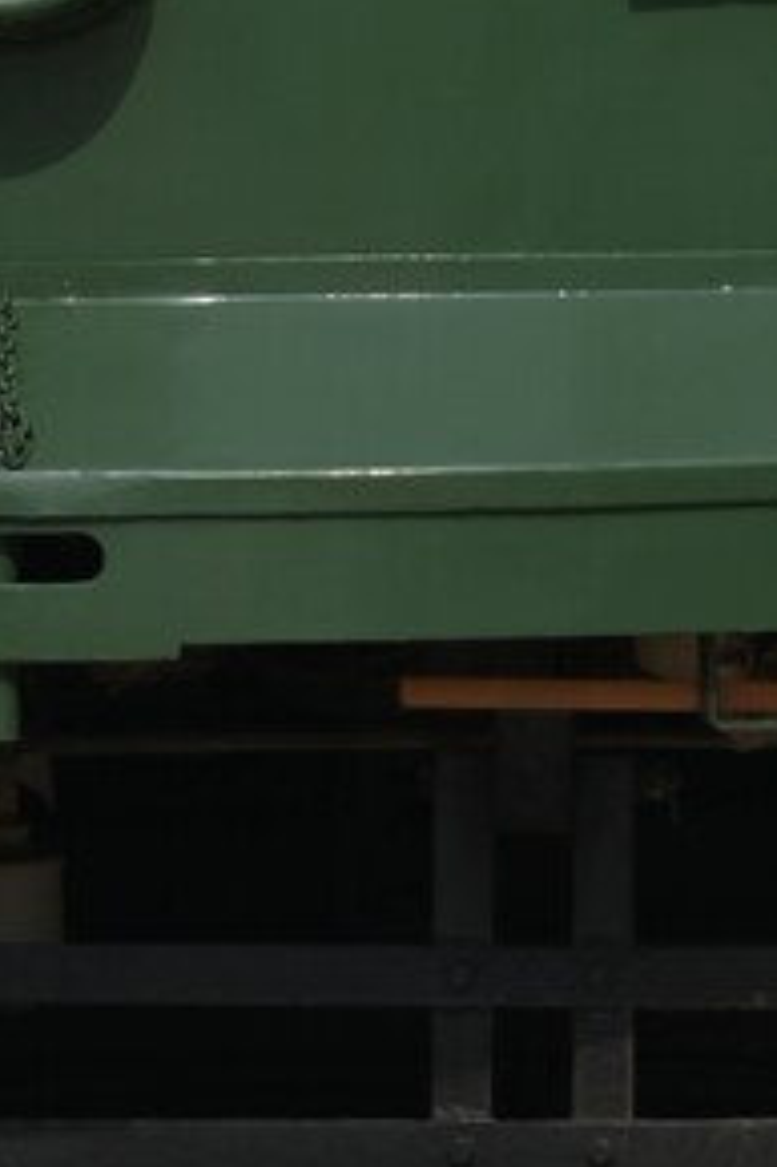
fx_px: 33254
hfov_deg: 1.3
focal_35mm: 1026
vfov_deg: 2.0
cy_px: -1336
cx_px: 60
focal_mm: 200
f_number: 2.8
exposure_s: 1/1600
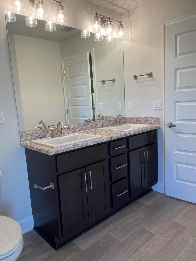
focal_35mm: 26
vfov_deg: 67.3
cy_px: 130
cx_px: 98
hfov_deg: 53.1
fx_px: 196
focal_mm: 4.2
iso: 50
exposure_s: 1/120
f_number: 1.6
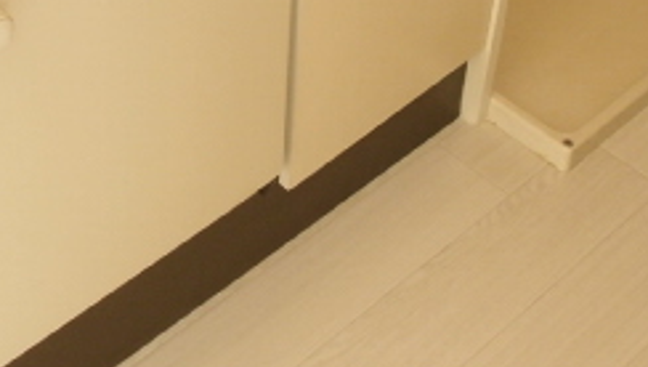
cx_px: 101
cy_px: -149
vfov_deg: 14.8
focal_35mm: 77
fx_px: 1325
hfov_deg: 26.8
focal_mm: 4.8
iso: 100
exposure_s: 1/30
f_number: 2.9
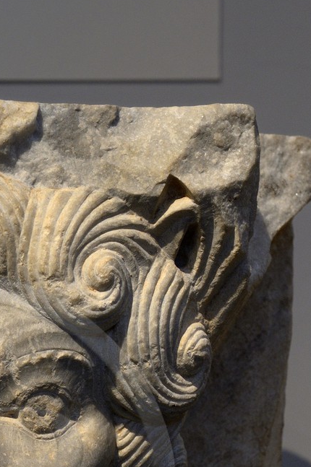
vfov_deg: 14.8
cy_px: 497
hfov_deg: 9.9
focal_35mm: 136
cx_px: -47
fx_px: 1766
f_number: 5.6
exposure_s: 1/60
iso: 1600
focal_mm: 55
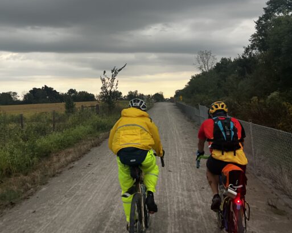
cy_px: 84
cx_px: 109
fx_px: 328
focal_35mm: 38
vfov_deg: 38.8
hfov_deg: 47.5
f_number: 1.5
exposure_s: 1/121
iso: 80
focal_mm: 5.7
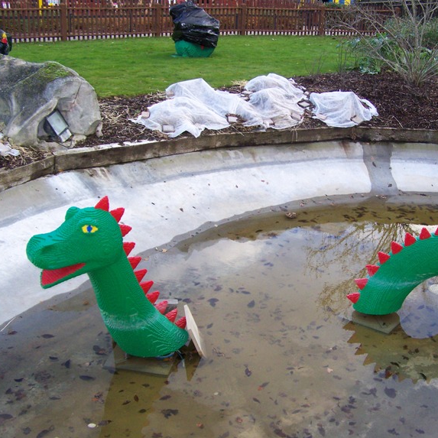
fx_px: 644
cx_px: 285
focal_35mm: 45
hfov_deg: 37.2
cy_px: 219
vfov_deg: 37.6
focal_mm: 6.3
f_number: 2.8
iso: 160
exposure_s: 1/160
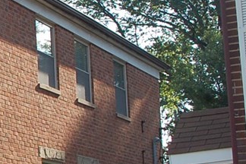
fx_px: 859
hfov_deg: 14.8
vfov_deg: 10.9
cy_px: 115
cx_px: -152
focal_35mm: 126
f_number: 10
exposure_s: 1/200
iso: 400
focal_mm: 25
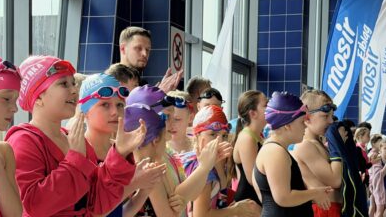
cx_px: 132
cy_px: 217
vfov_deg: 11.5
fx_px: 1064
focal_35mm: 104
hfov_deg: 20.5
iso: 64
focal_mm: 6.76
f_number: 1.78
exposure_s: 1/208
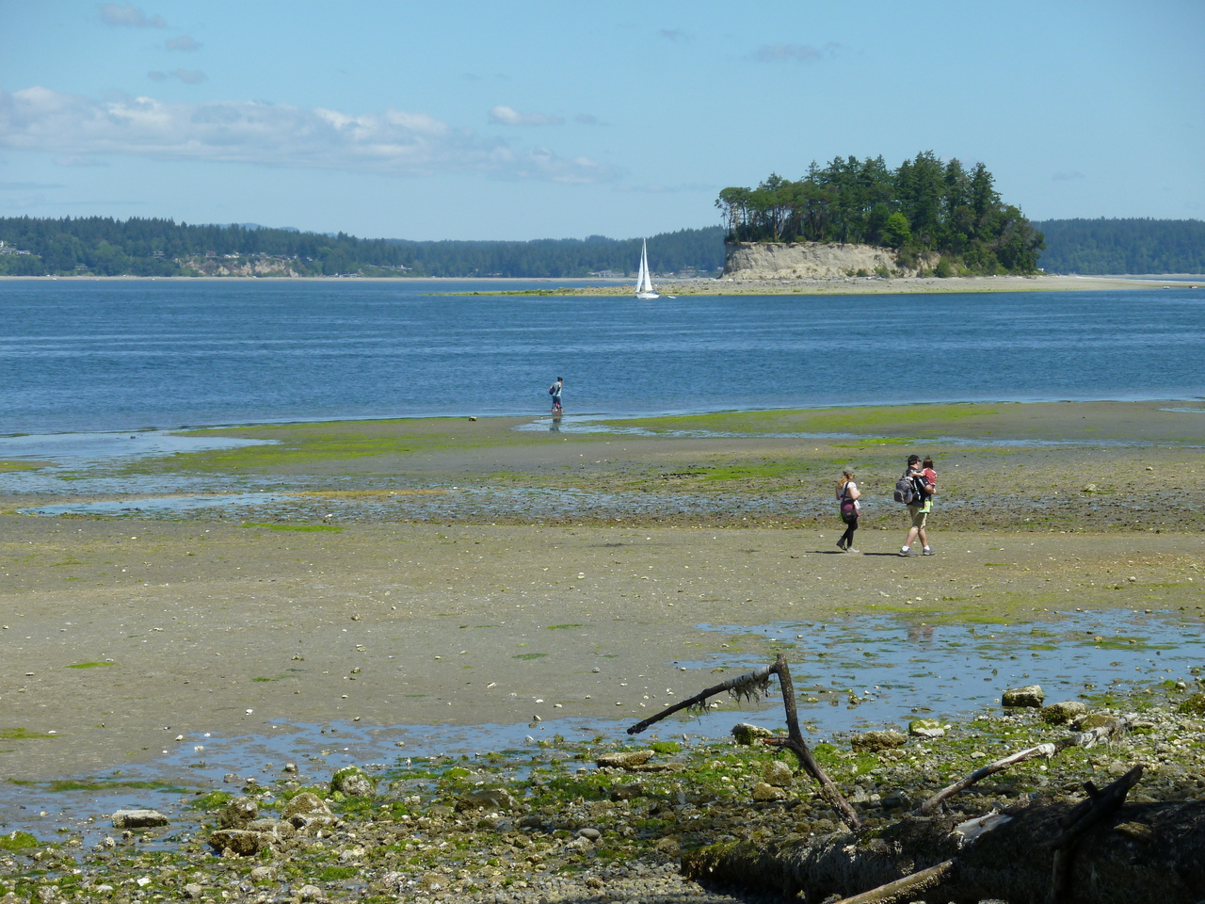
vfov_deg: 15.2
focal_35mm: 97
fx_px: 3377
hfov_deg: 20.2
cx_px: 602
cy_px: 452
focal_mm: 17.5
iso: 80
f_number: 5.2
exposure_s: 1/320
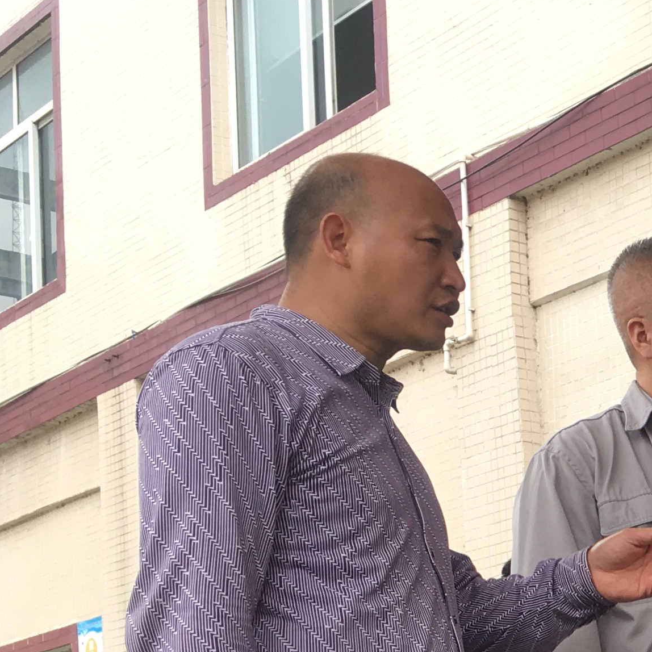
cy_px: 796
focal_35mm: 90
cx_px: 1062
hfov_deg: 16.9
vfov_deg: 18.2
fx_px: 1918
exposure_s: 1/164
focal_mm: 4.15
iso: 25
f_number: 2.2
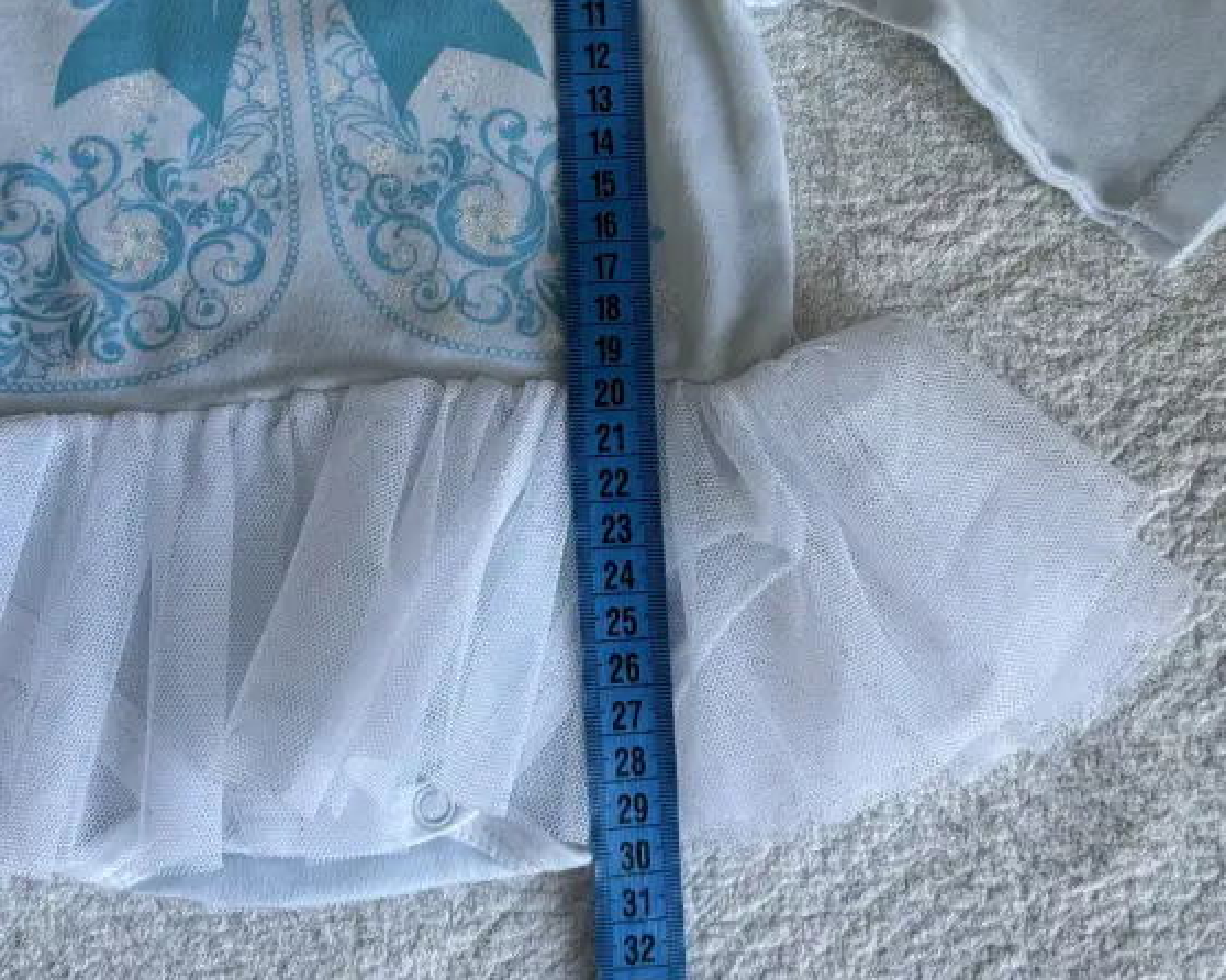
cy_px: 224
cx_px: 616
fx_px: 2285
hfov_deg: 30.0
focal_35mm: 63
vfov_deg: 23.9
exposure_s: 1/121
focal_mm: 6.76
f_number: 1.78
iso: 50
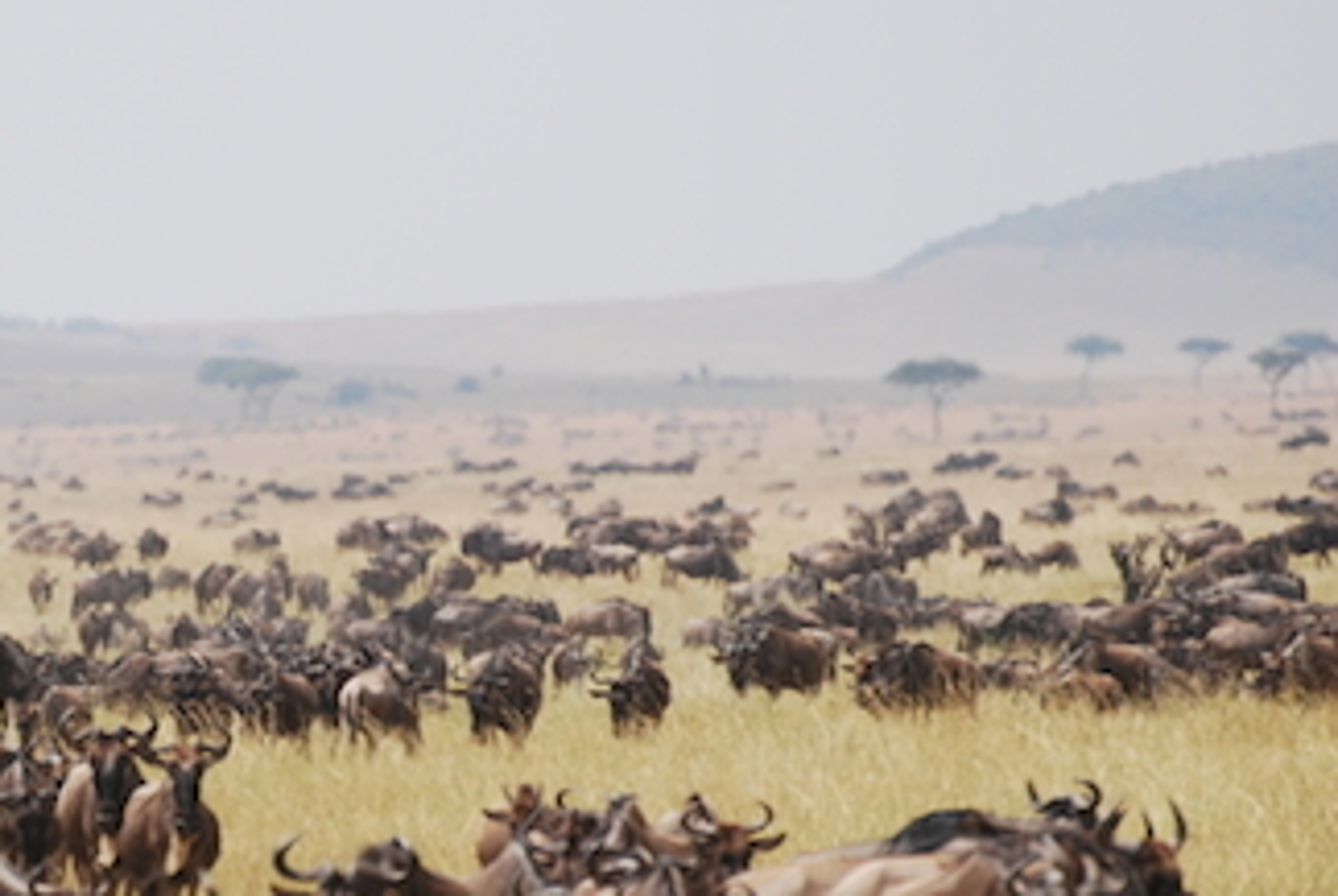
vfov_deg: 1.9
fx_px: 26908
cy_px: 654
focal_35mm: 723
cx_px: 37
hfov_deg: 2.8
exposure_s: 1/800
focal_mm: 240
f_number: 5.6
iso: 200
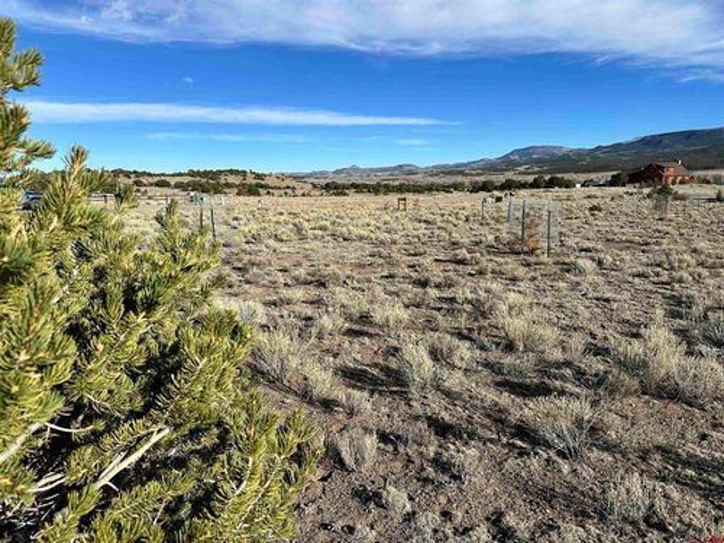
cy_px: 272
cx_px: 362
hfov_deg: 71.6
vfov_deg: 56.8
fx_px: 502
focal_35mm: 24
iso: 80
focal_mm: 6.86
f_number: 1.78
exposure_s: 1/5000
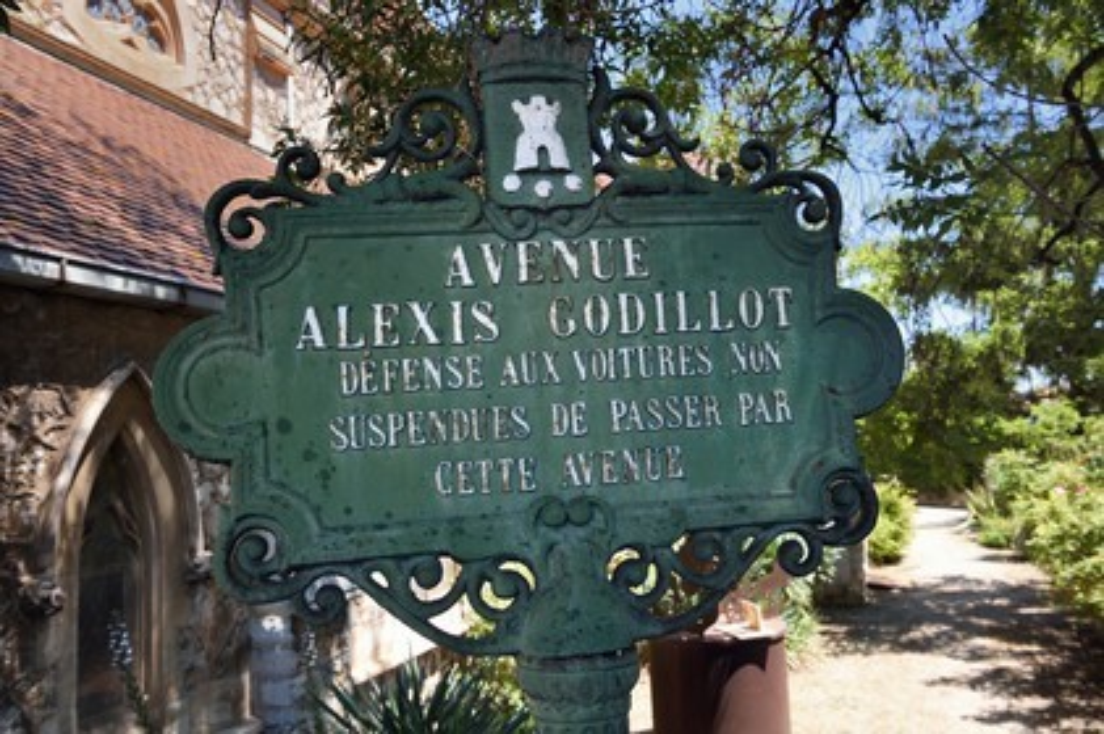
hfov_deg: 60.3
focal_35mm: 31
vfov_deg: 42.3
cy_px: 367
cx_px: 552
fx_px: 950
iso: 200
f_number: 10
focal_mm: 31
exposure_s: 1/125
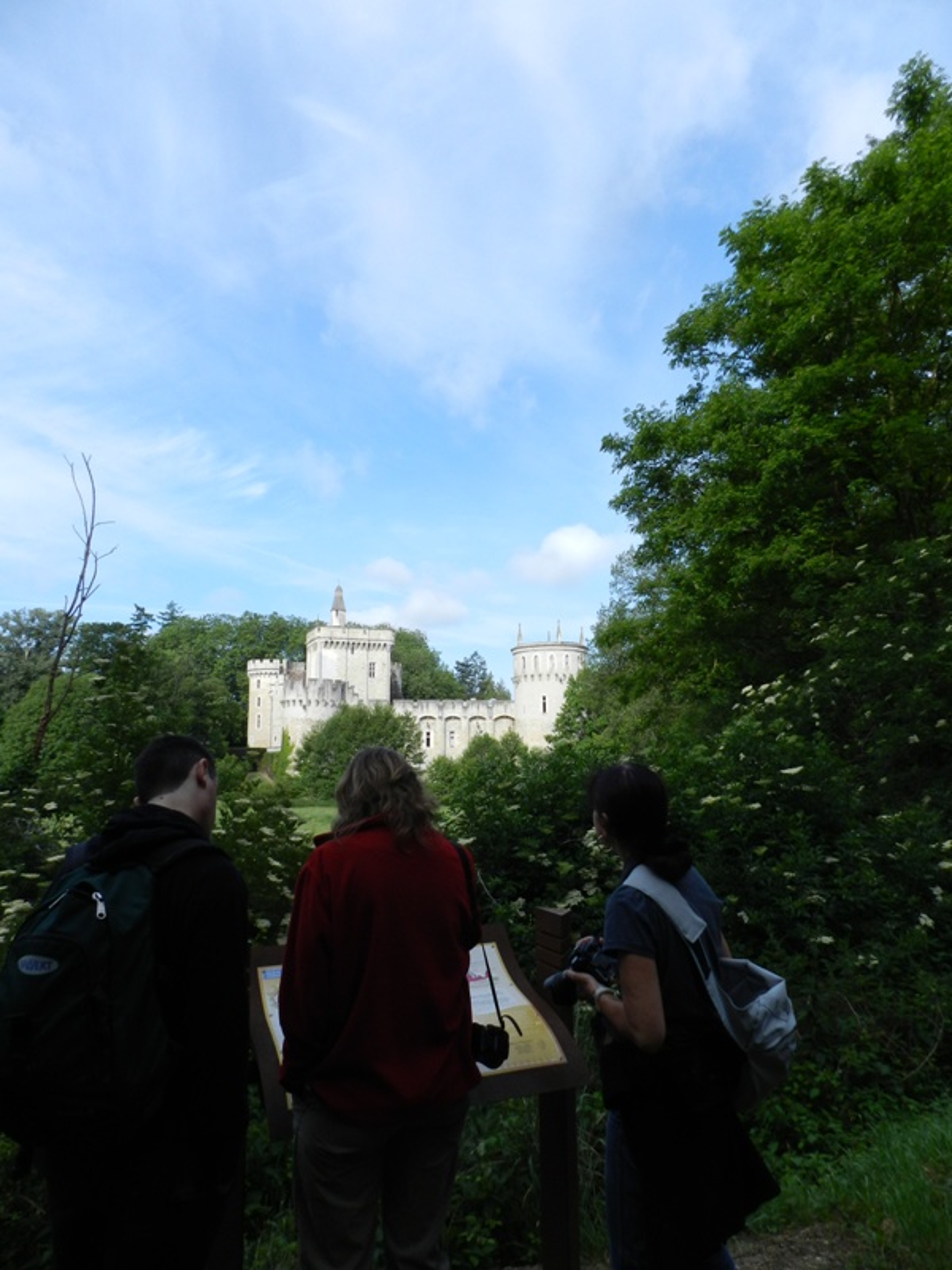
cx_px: 476
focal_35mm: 23
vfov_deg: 73.9
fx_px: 843
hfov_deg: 58.9
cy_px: 635
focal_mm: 4
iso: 160
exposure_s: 1/640
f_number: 4
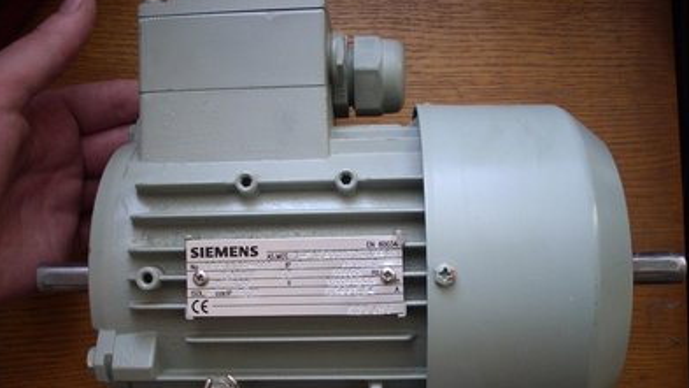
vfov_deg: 28.9
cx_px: 345
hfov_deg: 49.4
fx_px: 749
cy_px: 235
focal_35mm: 41
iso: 135
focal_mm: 6.2
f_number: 2.8
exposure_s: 1/30
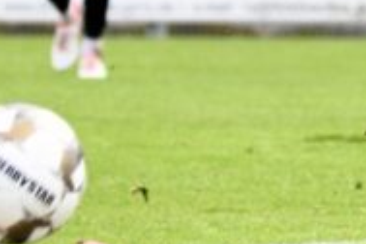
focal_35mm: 1189
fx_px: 12087
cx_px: 393
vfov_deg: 1.2
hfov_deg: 1.7
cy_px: -186
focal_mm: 220
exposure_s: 1/1600
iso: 2000
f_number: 6.3
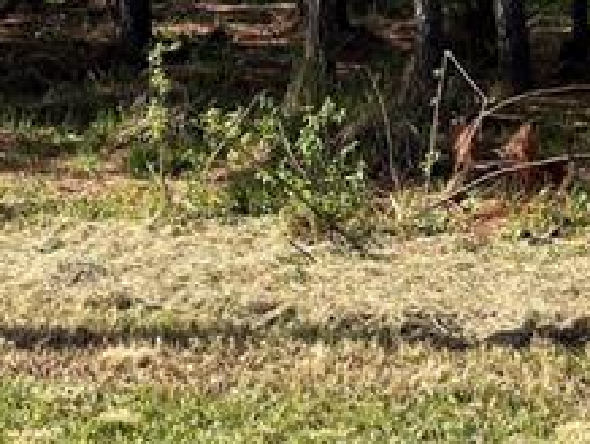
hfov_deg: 15.8
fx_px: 2082
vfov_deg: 11.7
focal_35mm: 122
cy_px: -222
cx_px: 606
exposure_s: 1/2045
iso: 50
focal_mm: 5.7
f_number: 1.5
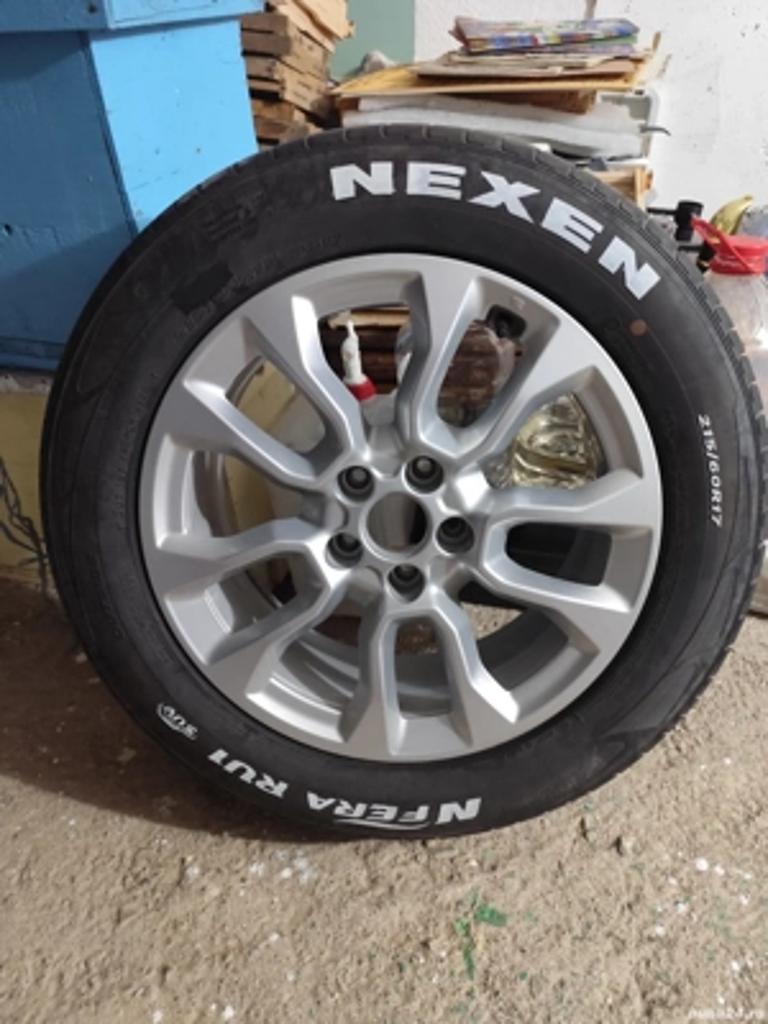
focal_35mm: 23
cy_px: 512
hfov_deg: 58.9
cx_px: 384
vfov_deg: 73.9
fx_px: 680
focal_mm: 6.19
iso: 1250
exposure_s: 1/20
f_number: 1.65
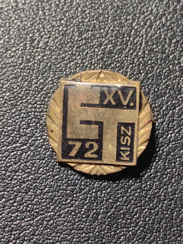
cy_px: 122
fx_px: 536
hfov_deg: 19.4
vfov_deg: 25.7
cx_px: 92
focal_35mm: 76
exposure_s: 1/55.1
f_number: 2
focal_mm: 5.75
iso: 100
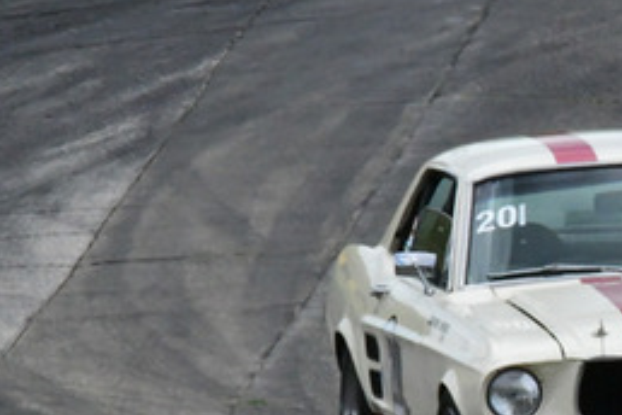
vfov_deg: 0.6
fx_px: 40185
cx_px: 750
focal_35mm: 2326
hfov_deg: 0.9
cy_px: 210
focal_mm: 500
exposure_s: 1/640
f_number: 32
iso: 5000
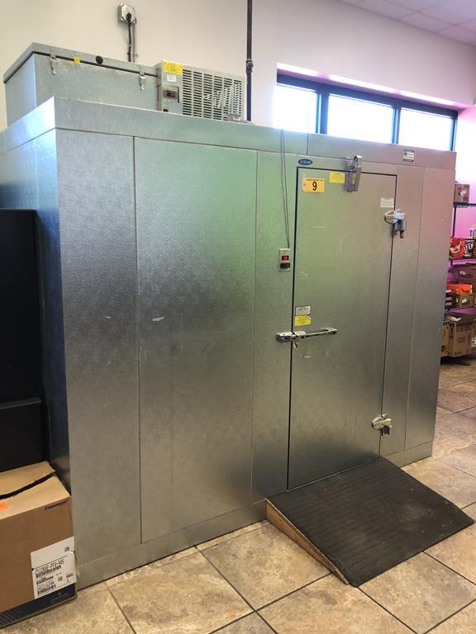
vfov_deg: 63.4
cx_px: 238
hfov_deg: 49.7
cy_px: 317
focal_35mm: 28
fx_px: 513
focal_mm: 4
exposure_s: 1/30
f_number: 1.8
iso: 40
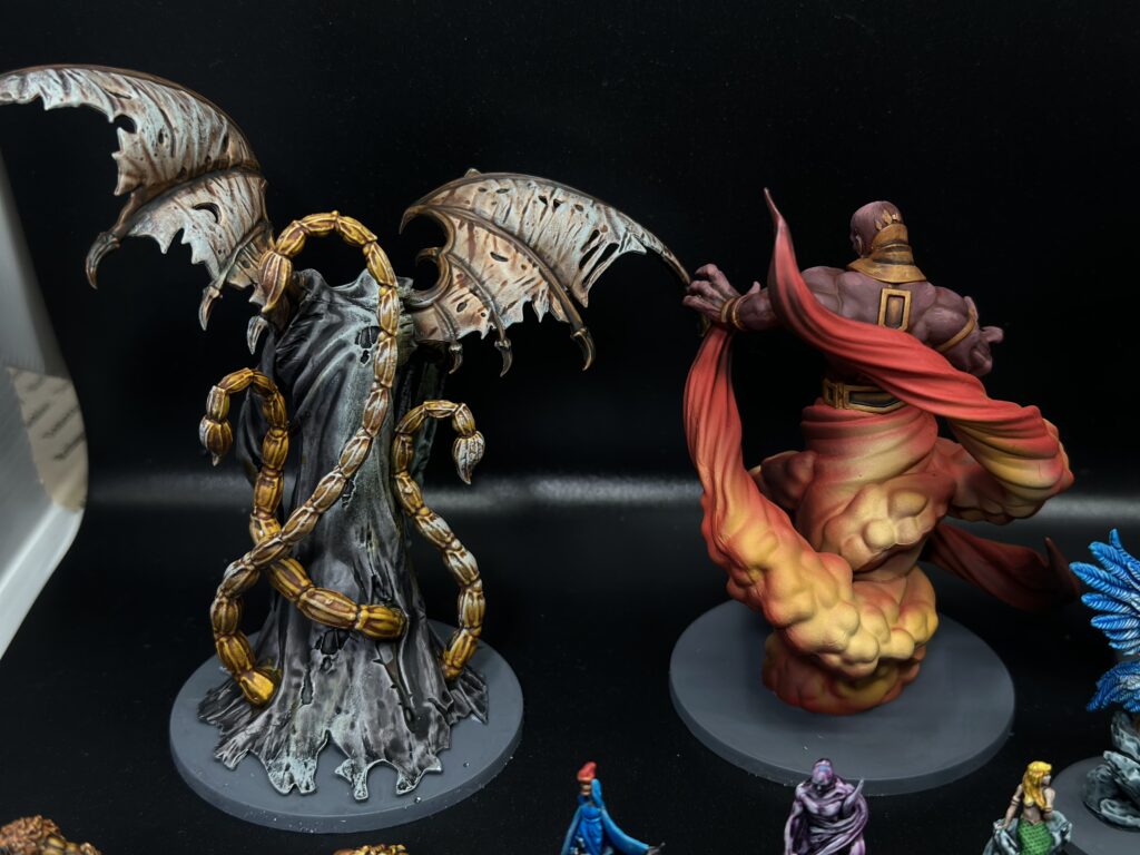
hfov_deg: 39.7
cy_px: 428
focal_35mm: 48
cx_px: 570
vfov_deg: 30.3
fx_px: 1581
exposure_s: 1/129
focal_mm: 6.86
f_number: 1.78
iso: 80
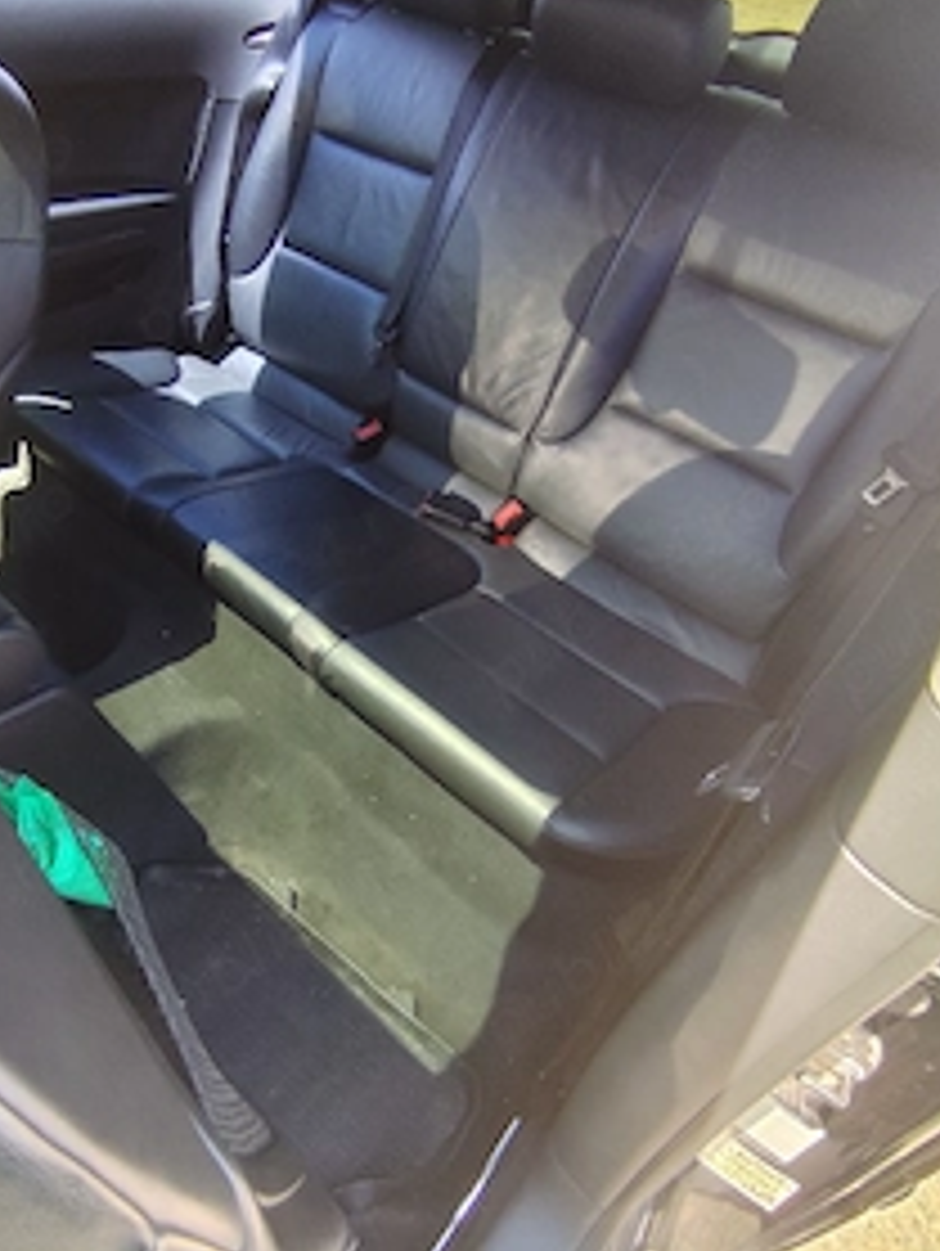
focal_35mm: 23
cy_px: 641
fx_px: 831
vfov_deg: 73.9
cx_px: 369
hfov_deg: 58.4
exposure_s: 1/100
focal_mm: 1.65
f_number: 2.2
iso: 50
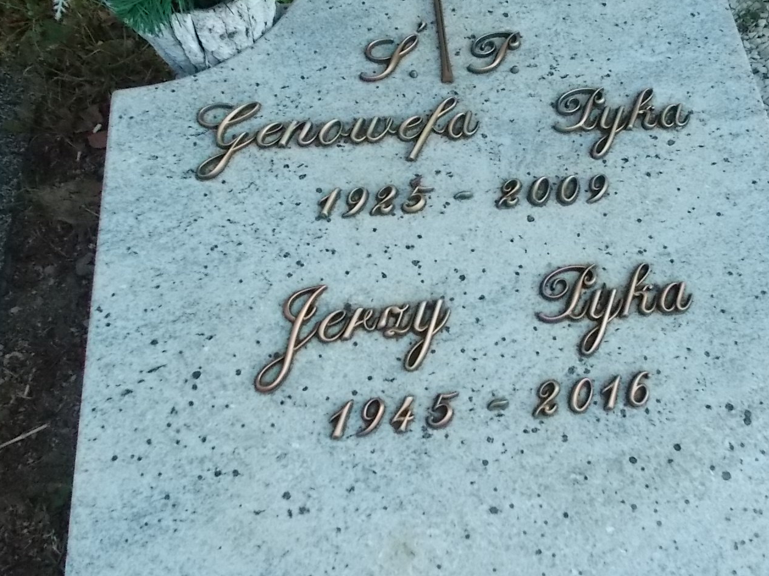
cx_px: 452
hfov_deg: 55.0
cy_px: 242
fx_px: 733
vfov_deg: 42.8
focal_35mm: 33
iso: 400
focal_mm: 4.6
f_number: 8
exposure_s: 1/320
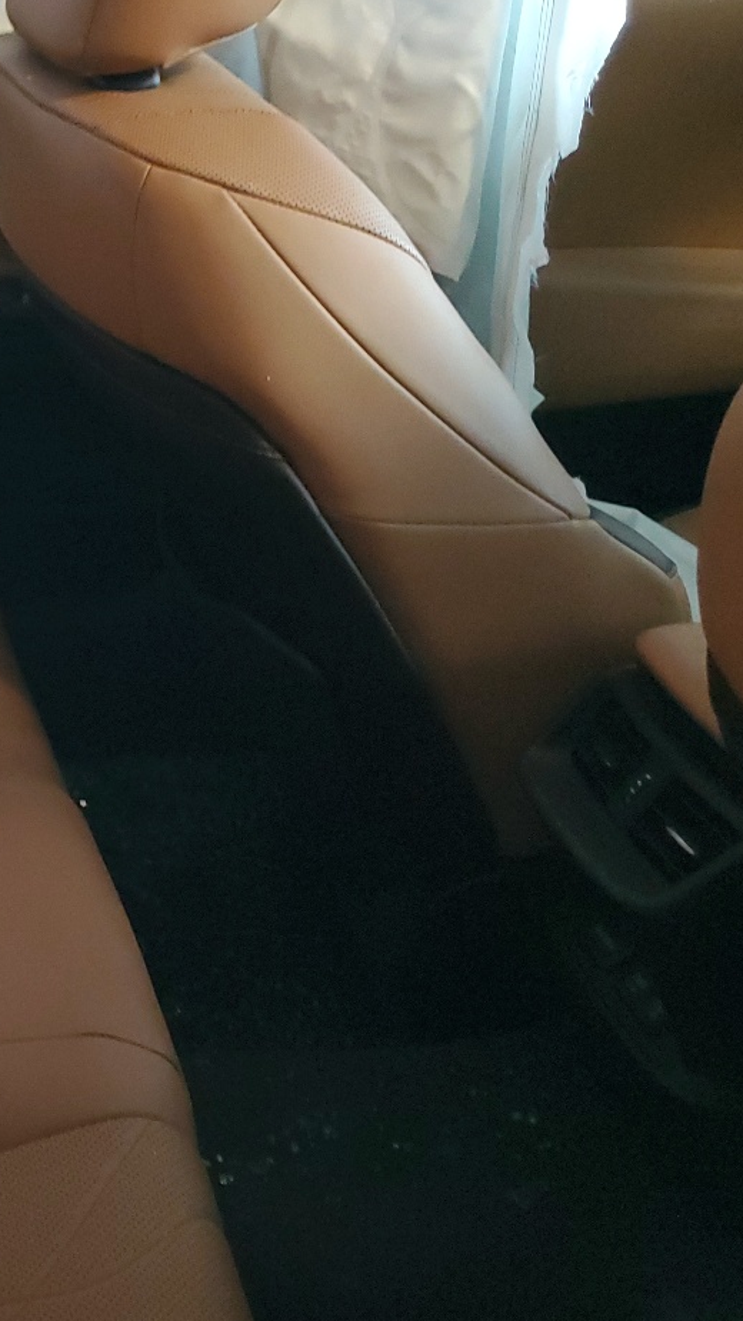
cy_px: 737
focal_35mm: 49
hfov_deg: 21.2
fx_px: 1717
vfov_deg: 42.0
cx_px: -319
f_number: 1.5
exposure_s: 1/24
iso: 324
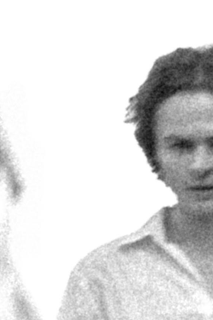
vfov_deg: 6.0
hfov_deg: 4.0
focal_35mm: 339
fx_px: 3011
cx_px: 176
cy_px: 493
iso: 125
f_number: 16
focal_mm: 50
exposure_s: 1/6
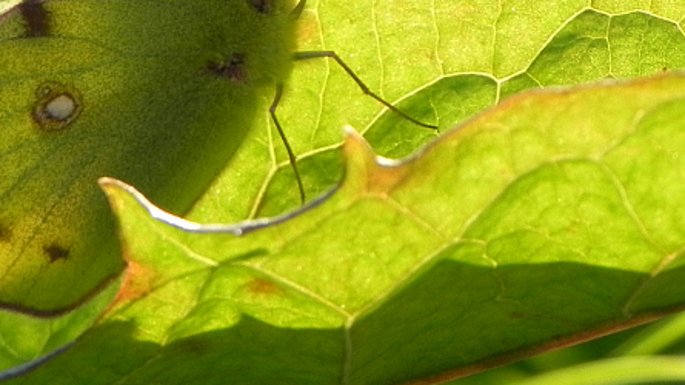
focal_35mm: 238
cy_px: 88
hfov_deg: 9.0
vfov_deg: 5.1
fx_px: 4322
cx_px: 179
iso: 160
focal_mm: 16.9
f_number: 5
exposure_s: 1/218
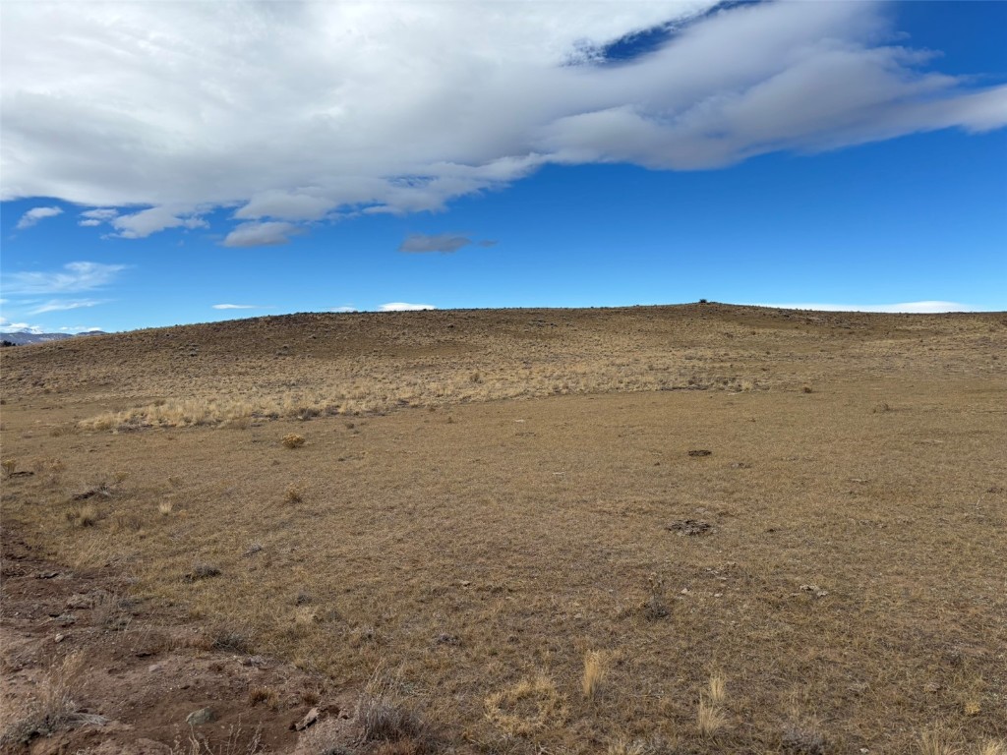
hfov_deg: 67.3
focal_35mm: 26
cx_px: 504
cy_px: 378
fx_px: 756
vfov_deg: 53.1
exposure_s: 1/2933
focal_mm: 5.96
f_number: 1.6
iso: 50
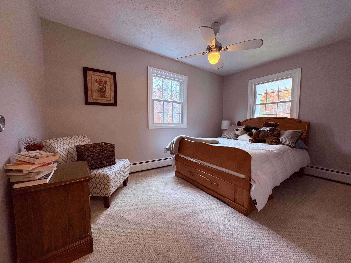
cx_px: 176
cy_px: 132
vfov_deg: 85.7
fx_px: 142
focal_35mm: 14
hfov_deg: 102.1
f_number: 2.2
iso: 320
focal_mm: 2.22
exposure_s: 1/60
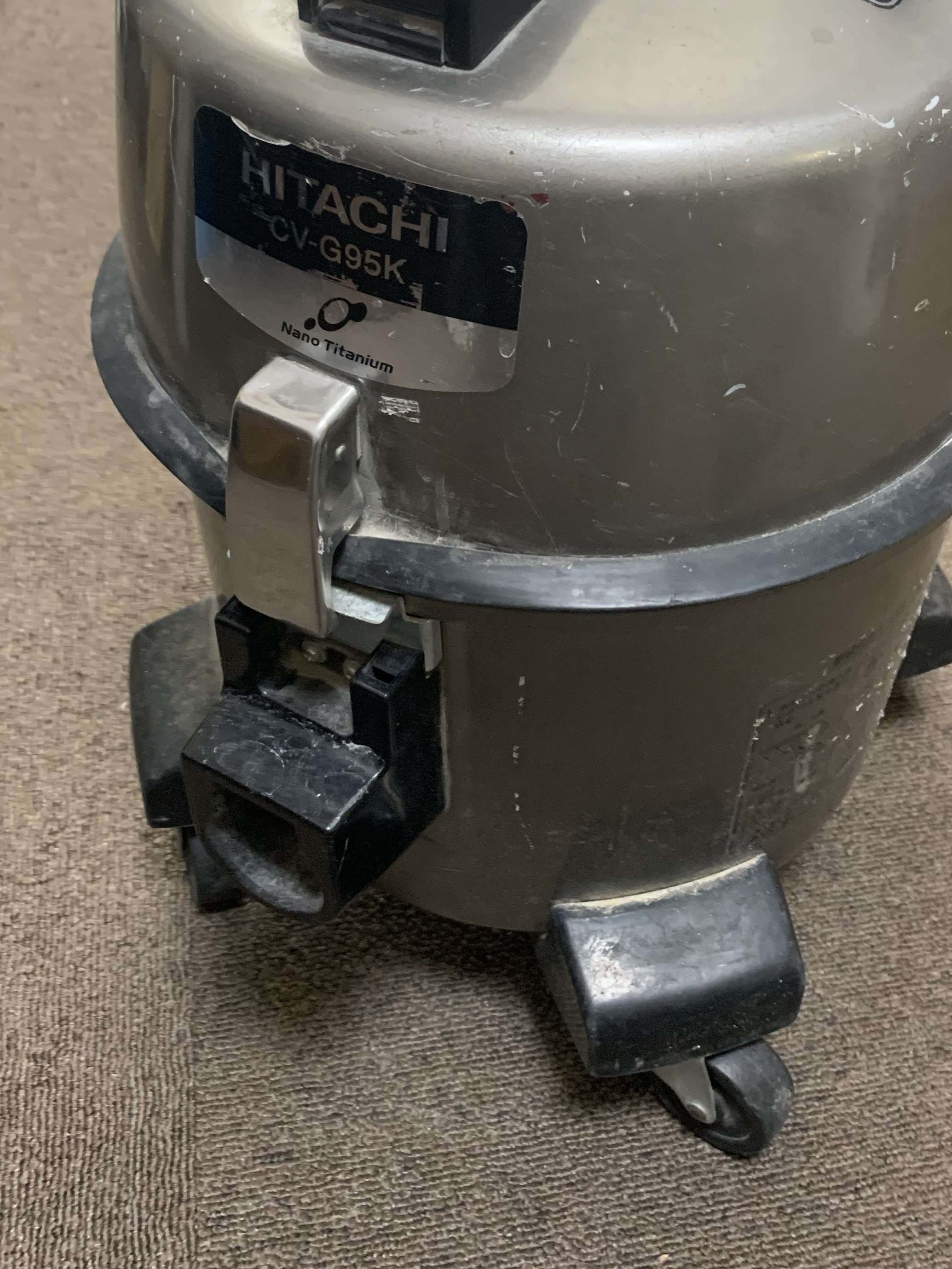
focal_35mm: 38
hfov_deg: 37.6
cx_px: 556
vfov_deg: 48.5
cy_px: 477
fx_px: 1394
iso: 320
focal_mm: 4.25
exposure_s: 1/60
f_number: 1.8
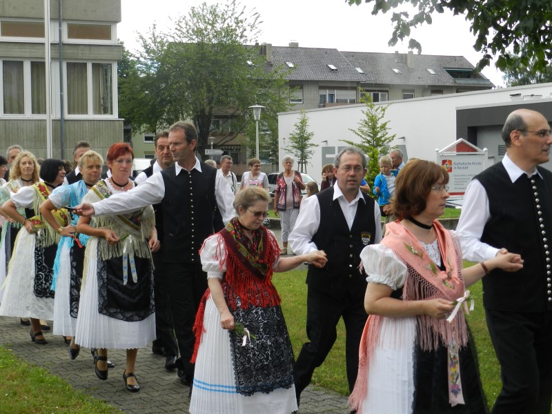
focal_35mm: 76
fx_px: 1212
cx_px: 276
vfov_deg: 19.4
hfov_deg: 25.7
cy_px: 207
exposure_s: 1/250
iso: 160
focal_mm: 13.5
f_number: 4.8
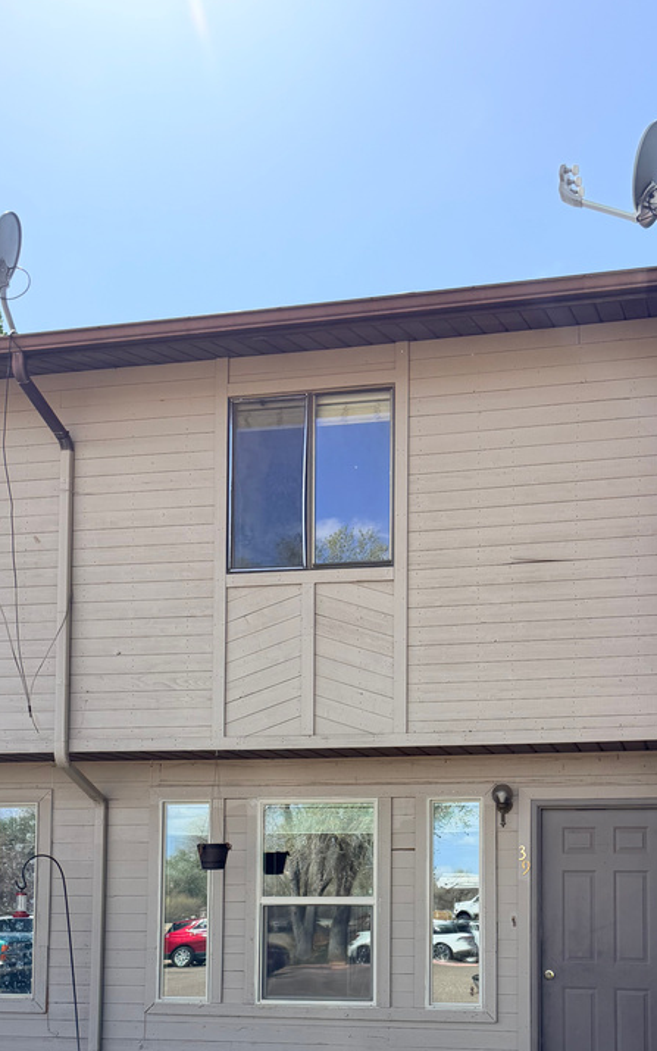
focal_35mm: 41
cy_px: 838
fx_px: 1174
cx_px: 429
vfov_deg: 45.8
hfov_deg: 31.1
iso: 100
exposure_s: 1/1770
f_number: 1.78
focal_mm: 6.76
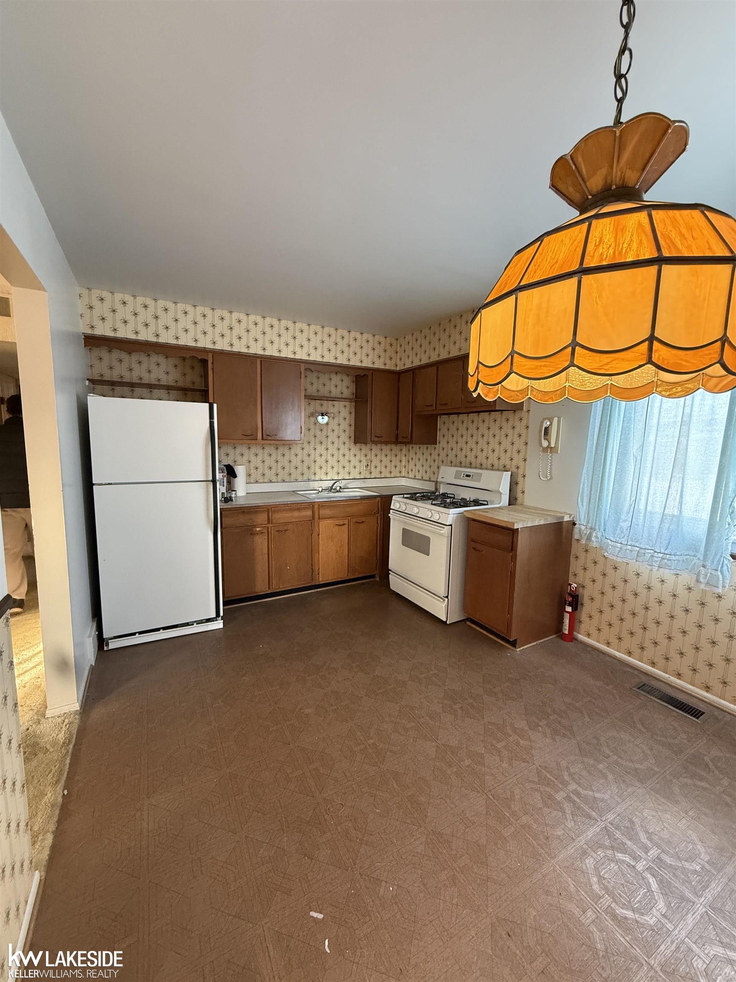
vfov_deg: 102.1
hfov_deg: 85.7
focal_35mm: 14
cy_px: 491
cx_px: 368
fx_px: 397
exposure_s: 1/60
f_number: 2.2
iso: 500
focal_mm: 2.22
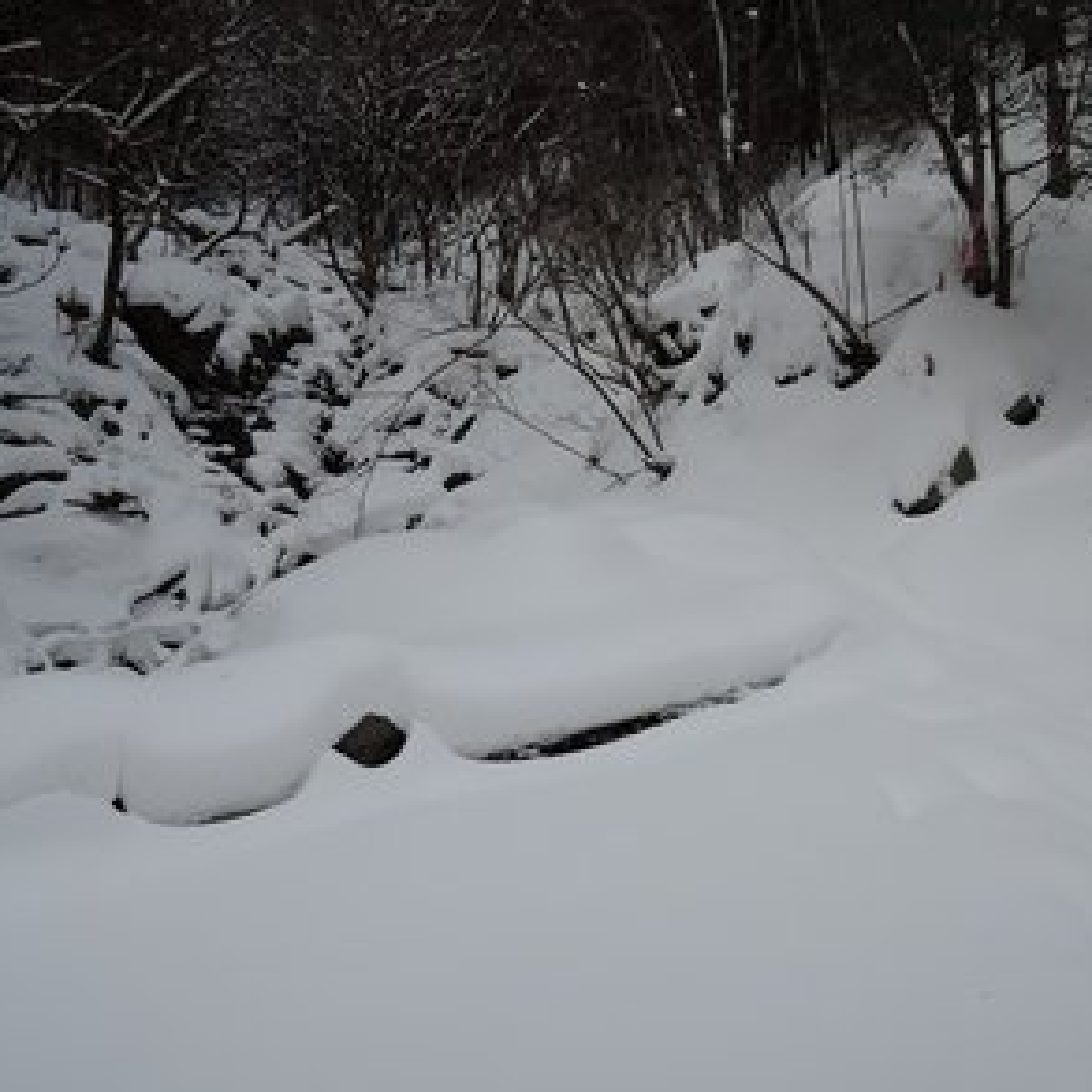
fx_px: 1035
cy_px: 548
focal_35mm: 29
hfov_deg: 55.5
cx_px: 607
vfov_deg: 55.6
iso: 400
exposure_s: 1/1000
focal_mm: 5.1
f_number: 5
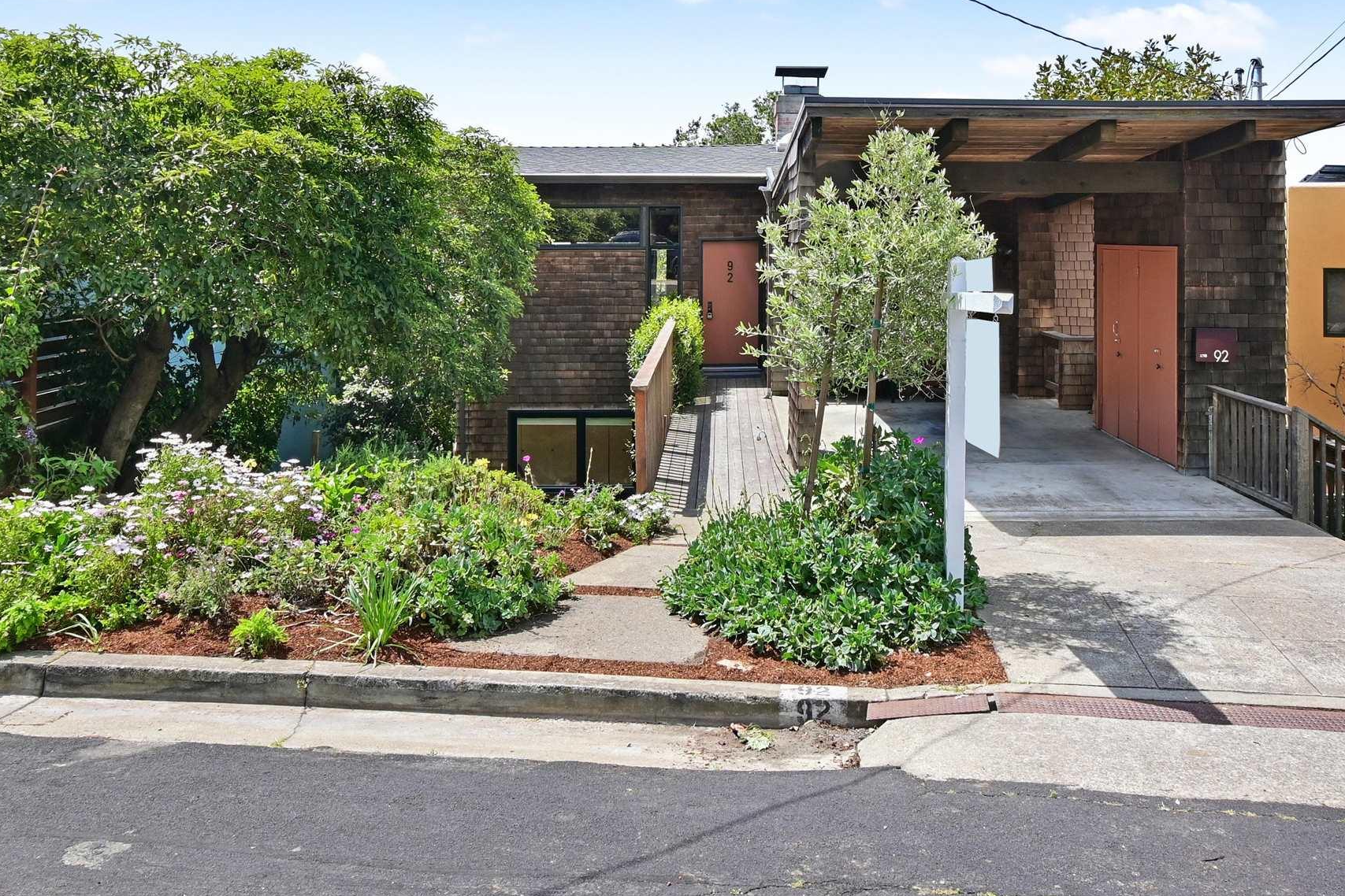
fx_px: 1009
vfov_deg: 46.3
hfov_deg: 67.1
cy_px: 231
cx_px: 754
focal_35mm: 27
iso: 200
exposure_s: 1/160
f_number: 8
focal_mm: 10
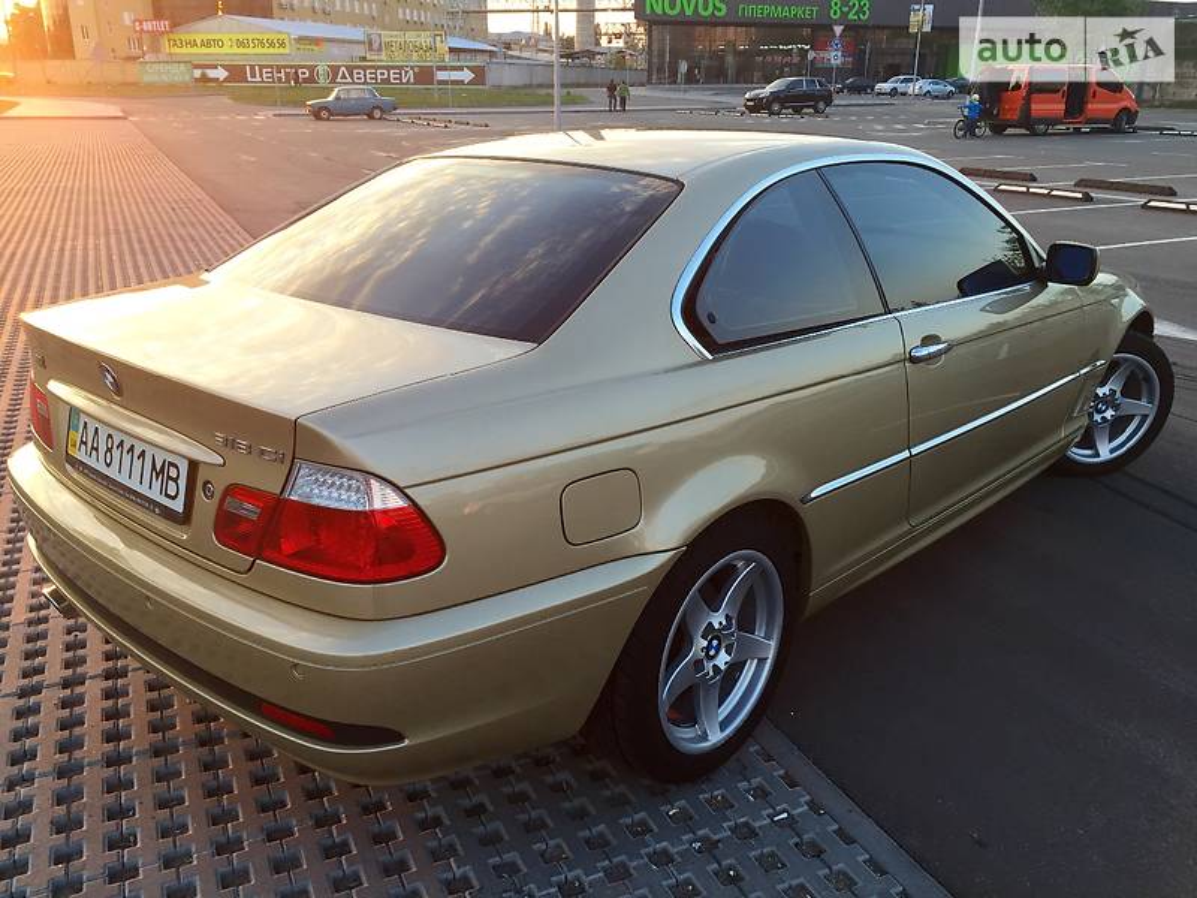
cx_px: 598
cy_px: 449
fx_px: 1003
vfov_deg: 48.2
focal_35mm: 29
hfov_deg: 61.7
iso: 40
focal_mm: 4.2
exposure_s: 1/100
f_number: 2.2
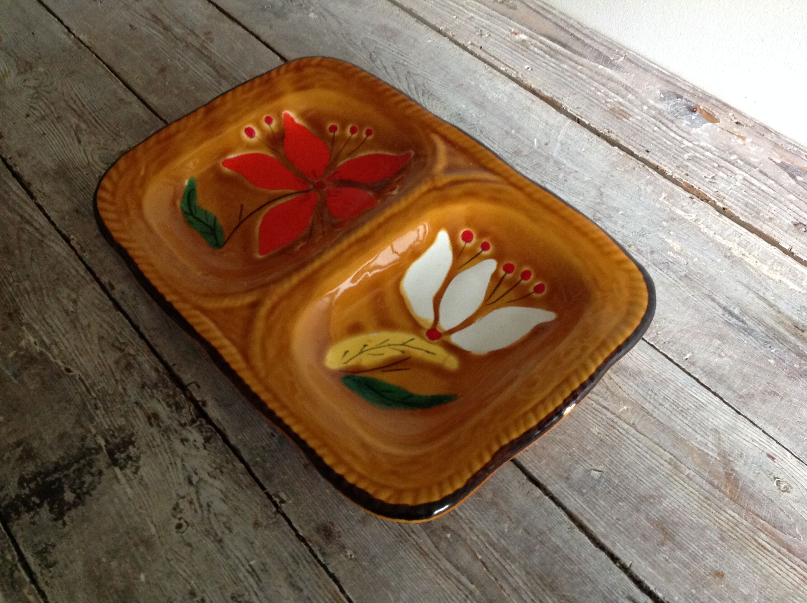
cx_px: 404
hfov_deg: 52.7
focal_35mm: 35
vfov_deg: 40.6
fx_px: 815
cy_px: 302
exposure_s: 1/15
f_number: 2.4
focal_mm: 4.28
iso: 320
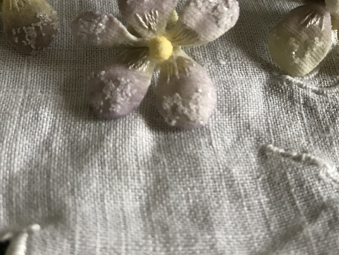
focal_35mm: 59
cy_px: 17
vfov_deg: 24.0
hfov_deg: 32.7
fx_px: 578
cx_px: 148
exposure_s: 1/20
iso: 40
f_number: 1.8
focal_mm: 3.99
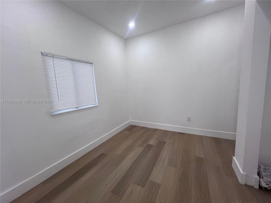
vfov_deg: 89.9
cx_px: 136
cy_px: 102
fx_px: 102
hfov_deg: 106.2
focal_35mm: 13
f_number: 1.8
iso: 80
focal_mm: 1.57
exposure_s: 1/120
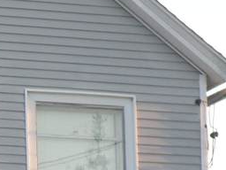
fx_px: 1763
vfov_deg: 5.4
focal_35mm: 270
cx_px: -196
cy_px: 269
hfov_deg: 7.1
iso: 80
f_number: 3.6
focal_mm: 9.7
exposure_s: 1/60
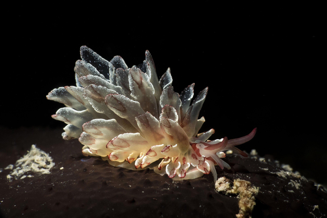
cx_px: 164
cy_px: 109
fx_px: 336
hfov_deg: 51.9
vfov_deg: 35.9
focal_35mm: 37
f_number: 11
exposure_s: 1/400
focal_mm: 13.53
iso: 640
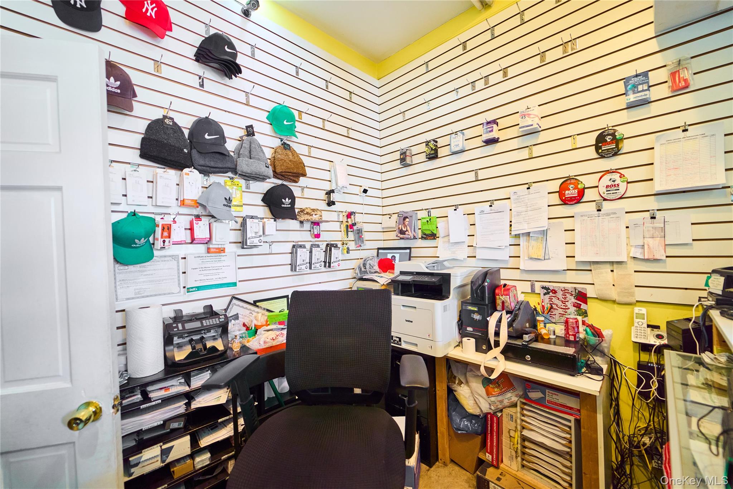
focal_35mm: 14
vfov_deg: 81.2
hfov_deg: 104.3
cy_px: 244
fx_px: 285
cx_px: 366
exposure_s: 1/160
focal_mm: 14
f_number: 2.8
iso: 1250
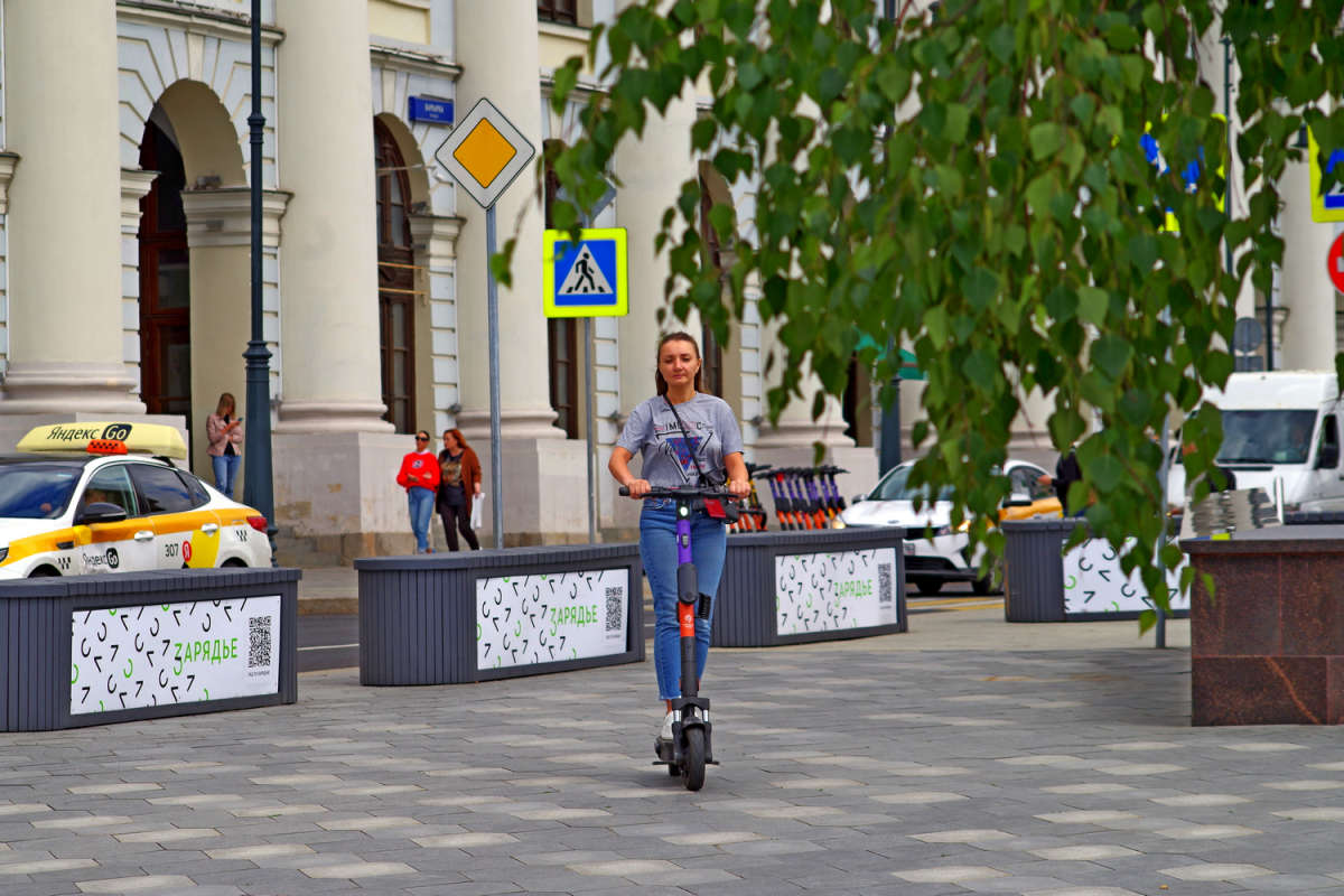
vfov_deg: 9.1
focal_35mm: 150
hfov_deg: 13.7
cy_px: 448
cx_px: 672
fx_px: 5600
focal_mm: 100
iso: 100
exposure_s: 1/250
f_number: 8
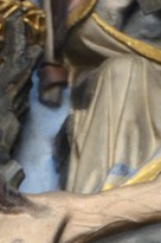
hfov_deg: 0.9
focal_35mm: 1564
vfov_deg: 1.3
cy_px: 717
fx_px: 10527
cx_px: -46
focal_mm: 200
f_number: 4.5
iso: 800
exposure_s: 1/200
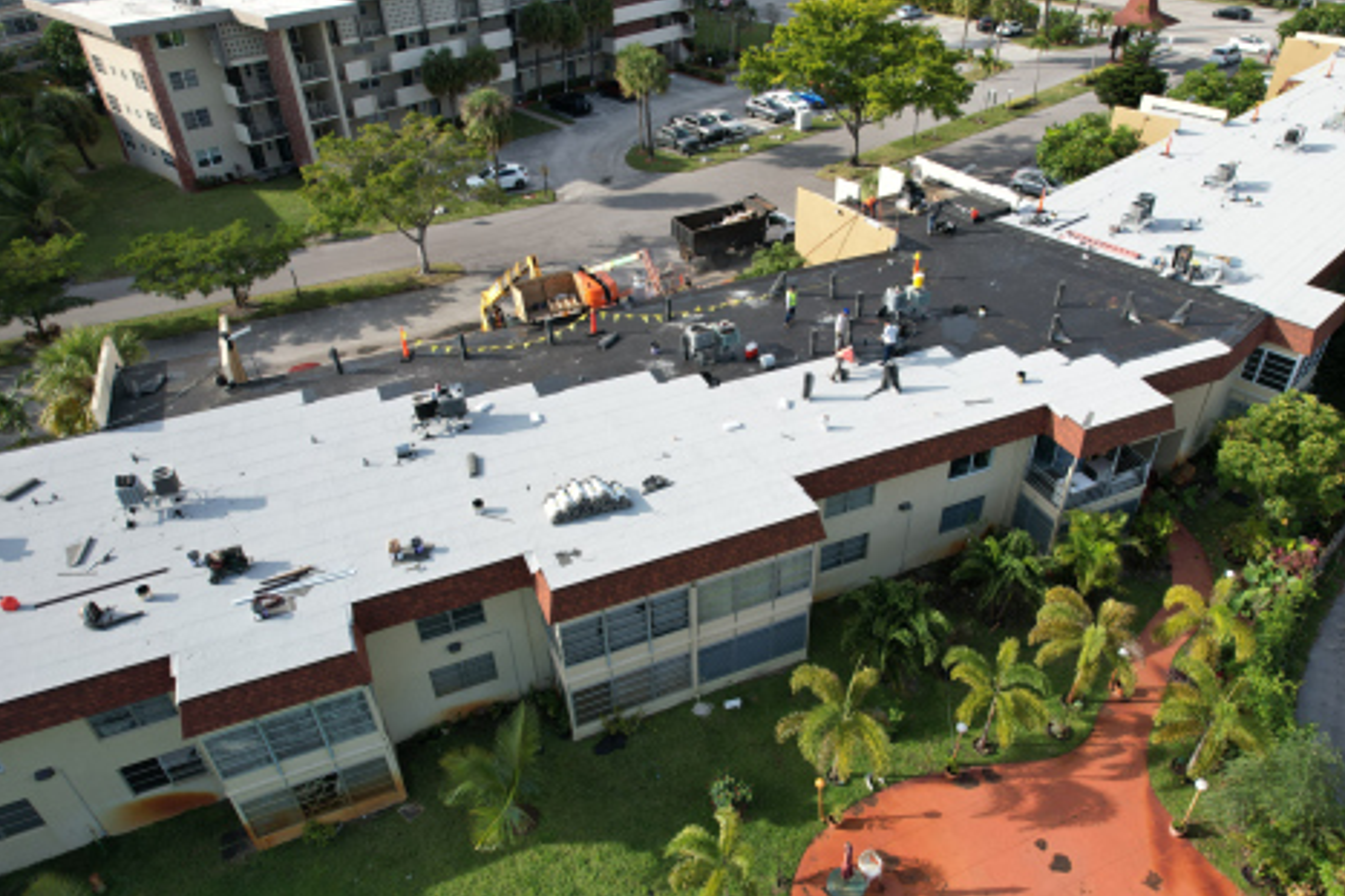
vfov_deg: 53.1
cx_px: 707
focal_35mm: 24
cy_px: 462
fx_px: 896
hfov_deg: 73.7
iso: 100
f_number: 2.8
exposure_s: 1/1250
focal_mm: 8.38
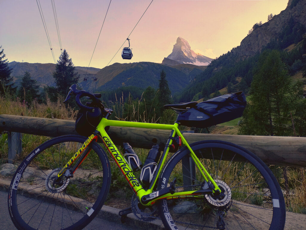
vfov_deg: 54.9
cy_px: 115
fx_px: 221
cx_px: 153
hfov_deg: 69.4
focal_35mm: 25
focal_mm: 4.7
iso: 50
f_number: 1.8
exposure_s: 1/185
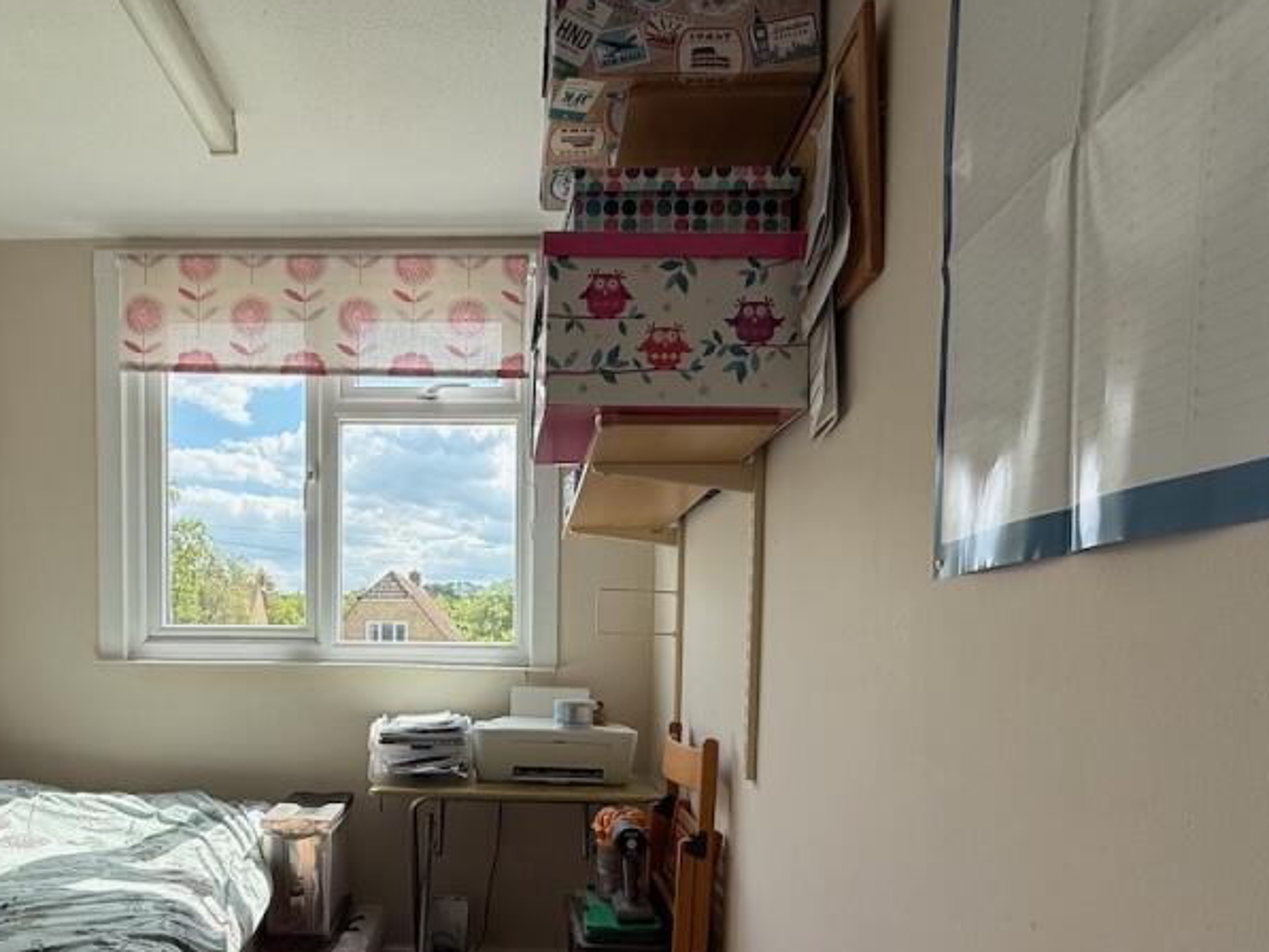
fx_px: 880
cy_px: 693
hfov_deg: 70.6
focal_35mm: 24
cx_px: 485
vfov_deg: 54.6
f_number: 2.2
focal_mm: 2.22
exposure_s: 1/559
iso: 64
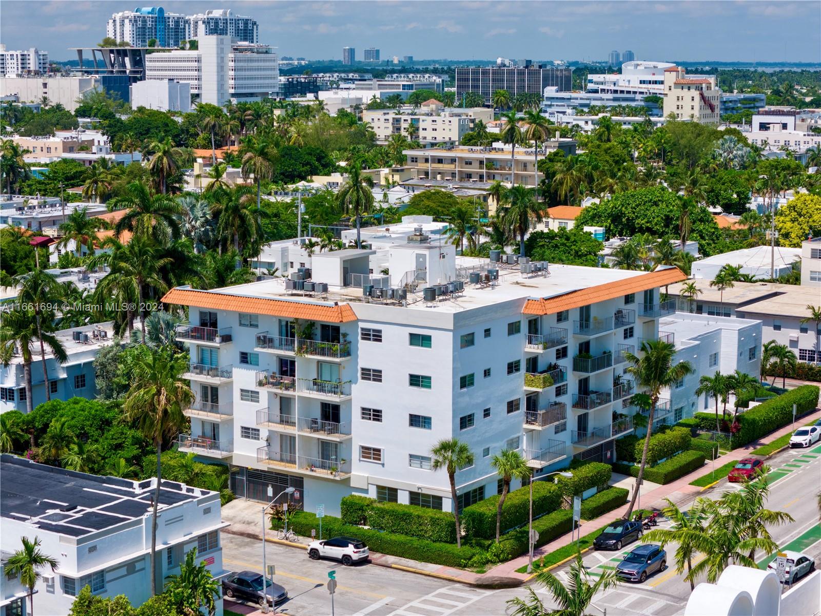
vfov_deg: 21.0
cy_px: 308
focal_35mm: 70
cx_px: 410
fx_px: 1660
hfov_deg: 27.8
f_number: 2.8
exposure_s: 1/2000
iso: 110
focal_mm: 19.35
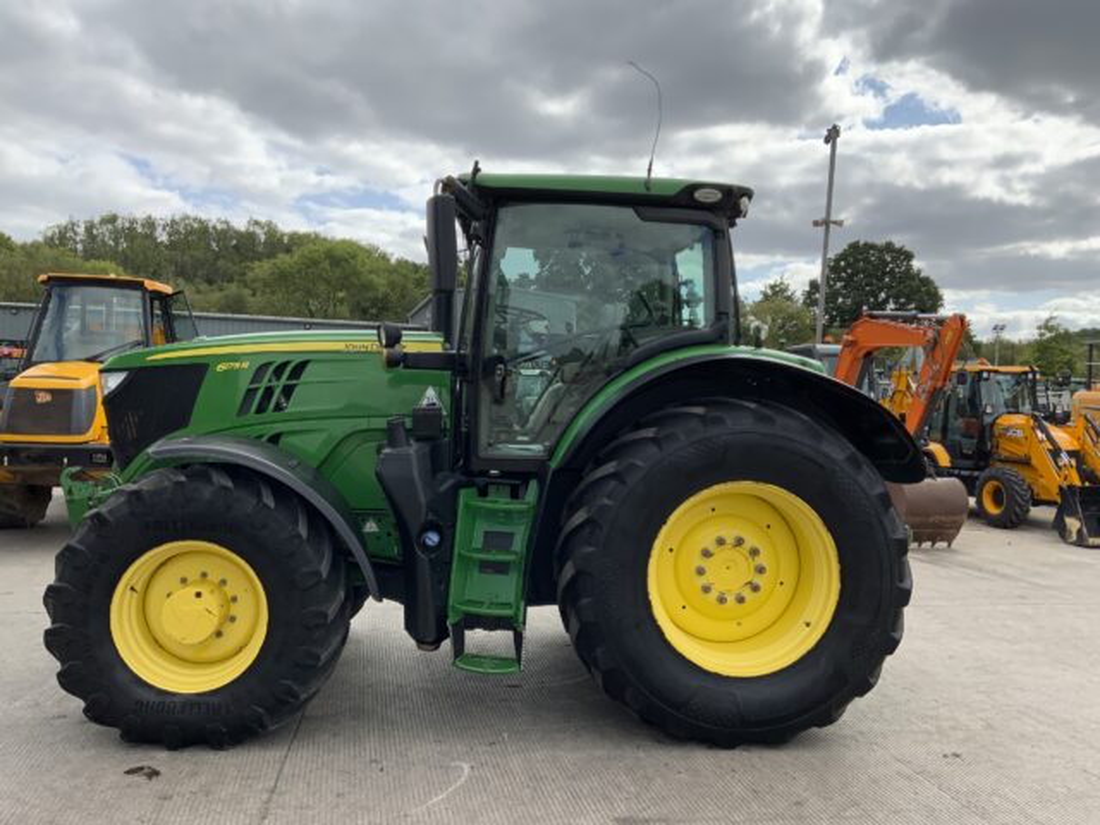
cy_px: 412
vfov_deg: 48.2
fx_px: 922
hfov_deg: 61.7
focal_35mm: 29
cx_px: 550
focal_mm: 3
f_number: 1.8
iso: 16
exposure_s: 1/1786
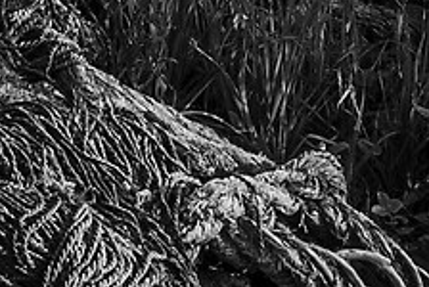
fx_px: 2553
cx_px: -57
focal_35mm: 214
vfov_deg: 5.1
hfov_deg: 9.5
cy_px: -1175
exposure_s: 1/80
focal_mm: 20
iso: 100
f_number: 13
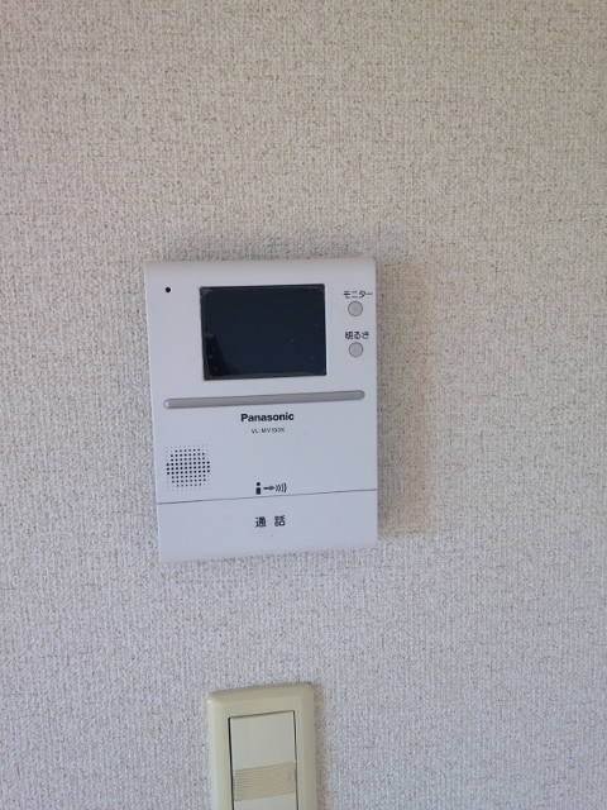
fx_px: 772
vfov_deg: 55.4
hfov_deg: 42.9
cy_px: 405
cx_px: 304
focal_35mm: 33
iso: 64
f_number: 2.4
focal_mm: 4.12
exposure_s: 1/120
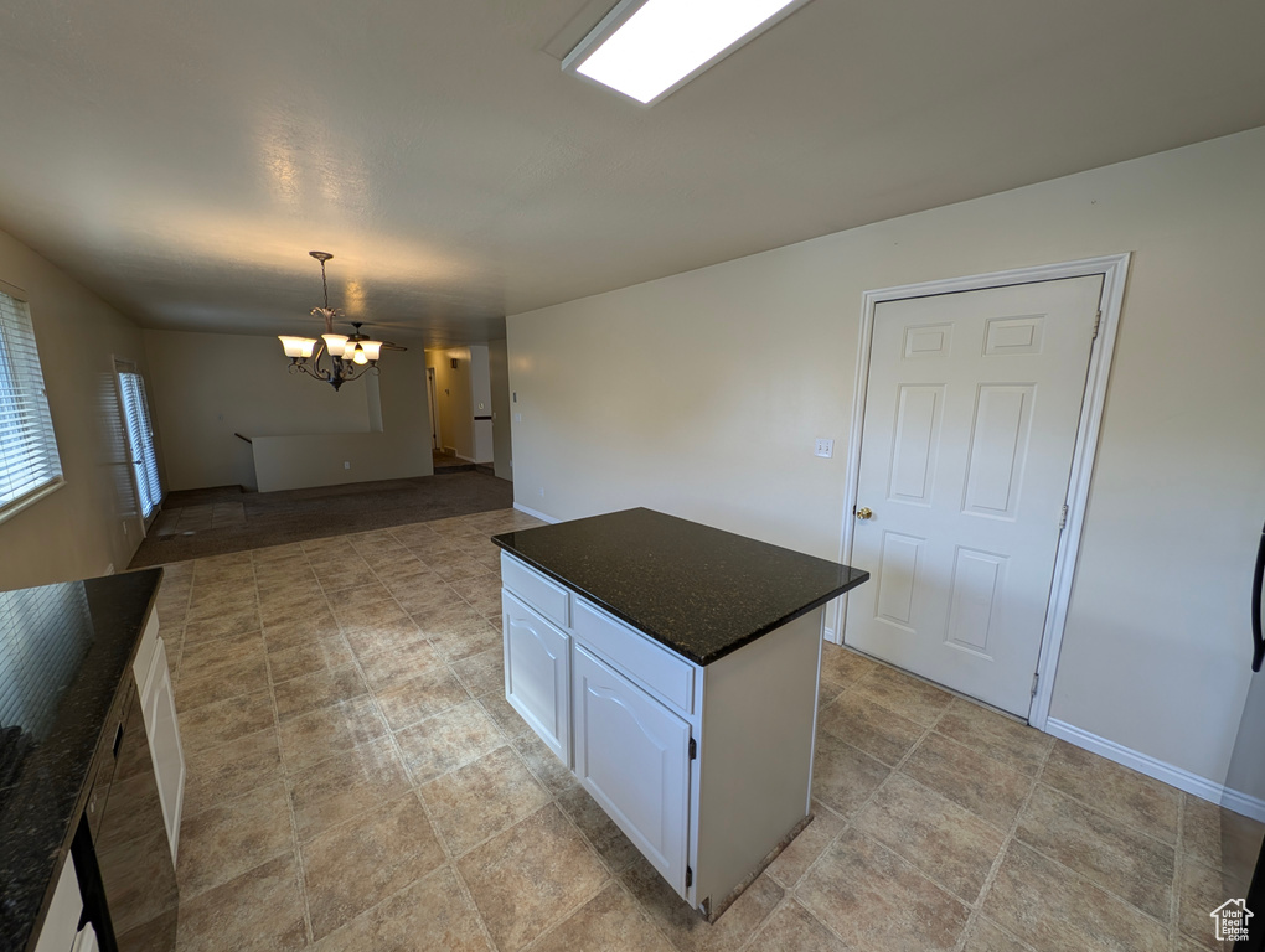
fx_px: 439
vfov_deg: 94.6
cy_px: 476
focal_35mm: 12
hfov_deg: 110.5
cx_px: 632
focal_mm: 2.23
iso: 41
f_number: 1.95
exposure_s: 1/60
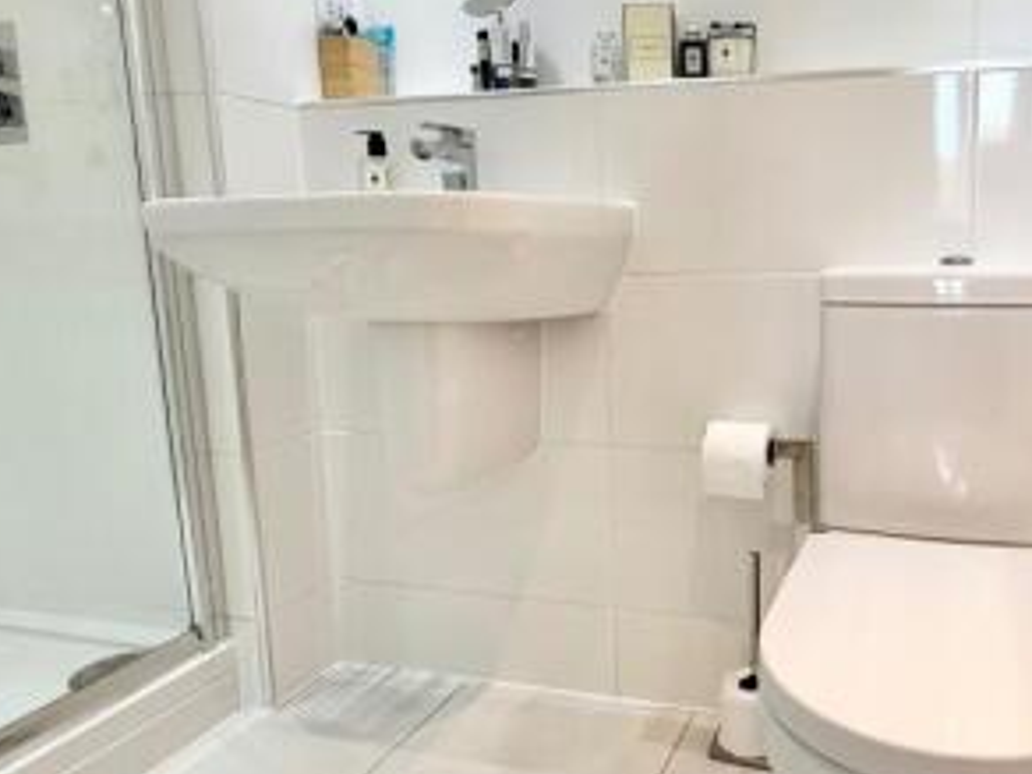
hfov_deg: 60.7
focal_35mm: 28
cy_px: 359
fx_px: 835
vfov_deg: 49.7
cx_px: 747
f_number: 2.2
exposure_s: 1/100
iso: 160
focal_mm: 2.22
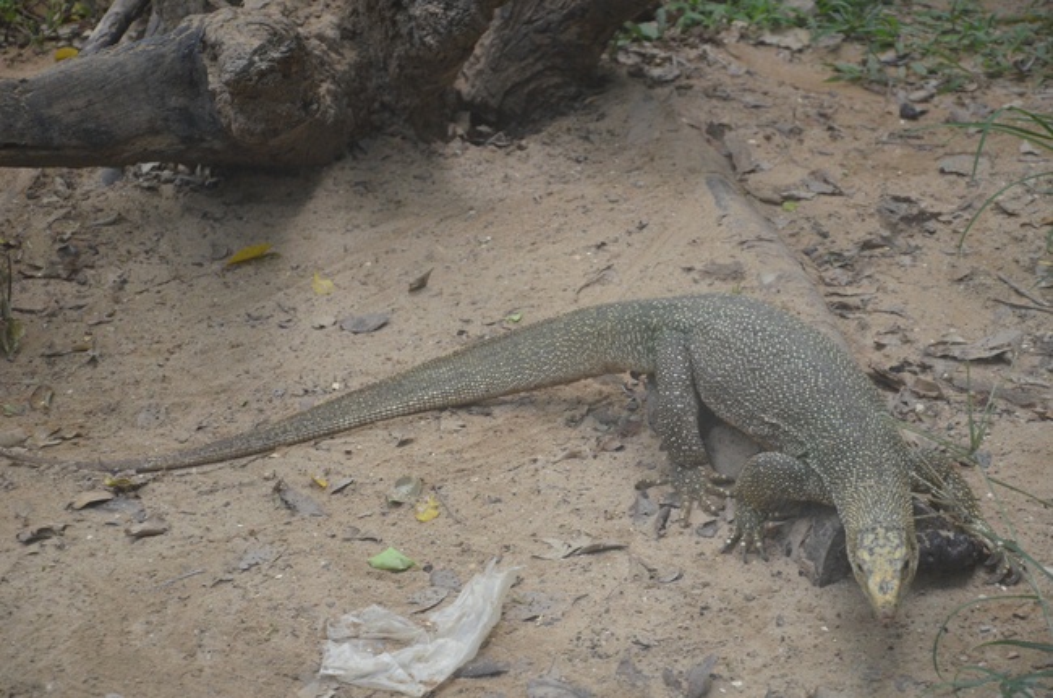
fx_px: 3285
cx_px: 526
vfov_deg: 12.1
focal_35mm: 112
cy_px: 349
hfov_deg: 18.2
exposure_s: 1/125
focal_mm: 75
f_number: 5.6
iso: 1600
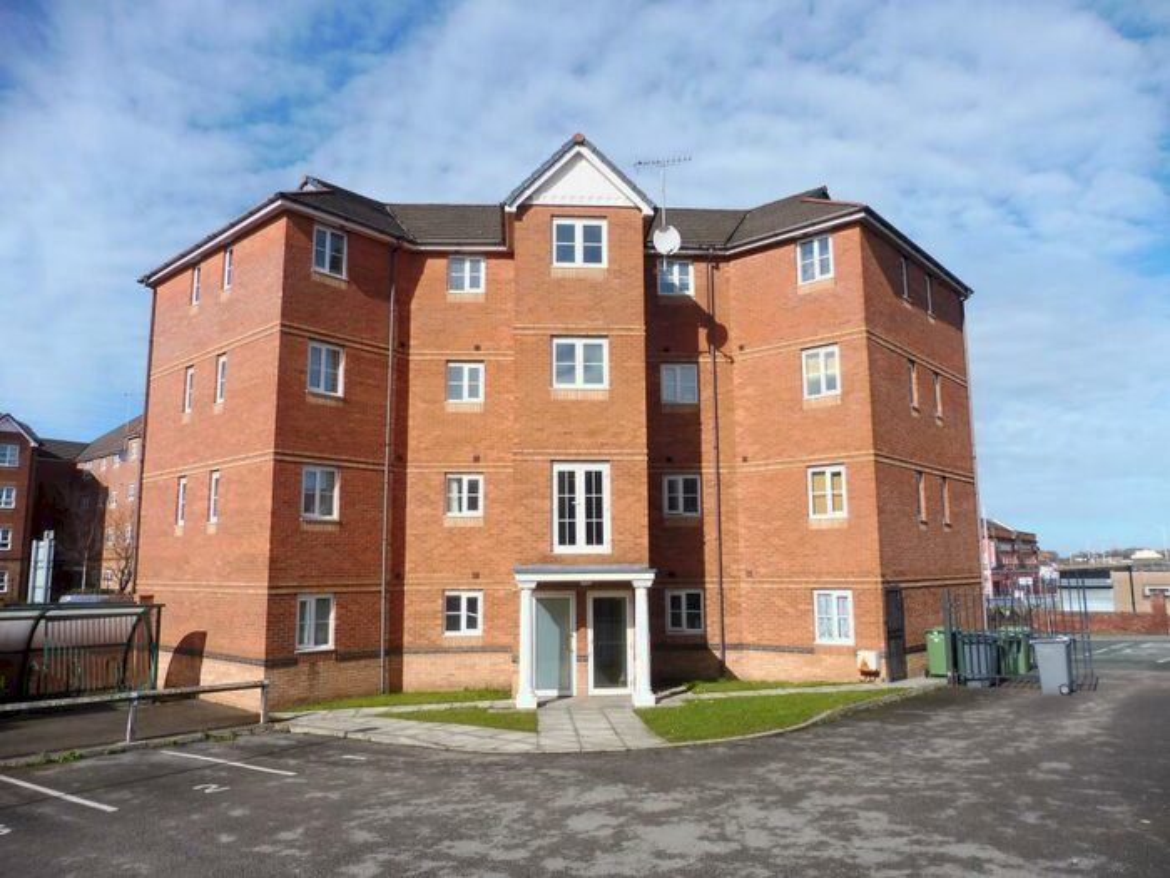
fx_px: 811
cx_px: 585
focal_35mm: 24
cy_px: 439
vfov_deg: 56.8
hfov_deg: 71.6
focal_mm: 4.3
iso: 100
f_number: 3.3
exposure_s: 1/1600
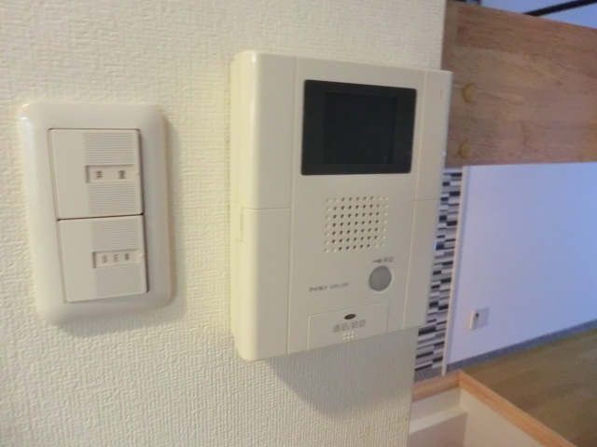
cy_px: 224
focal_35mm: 24
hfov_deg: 71.6
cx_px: 298
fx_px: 414
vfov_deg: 56.8
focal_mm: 4.3
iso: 800
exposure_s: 1/15
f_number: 3.2
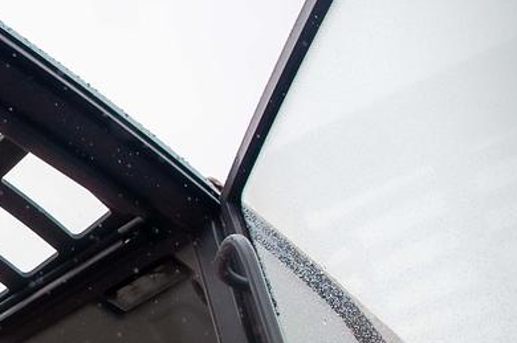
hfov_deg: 27.8
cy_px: 346
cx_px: -76
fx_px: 932
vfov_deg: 20.2
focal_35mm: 65
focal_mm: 18
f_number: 4
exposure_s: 1/1000
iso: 400
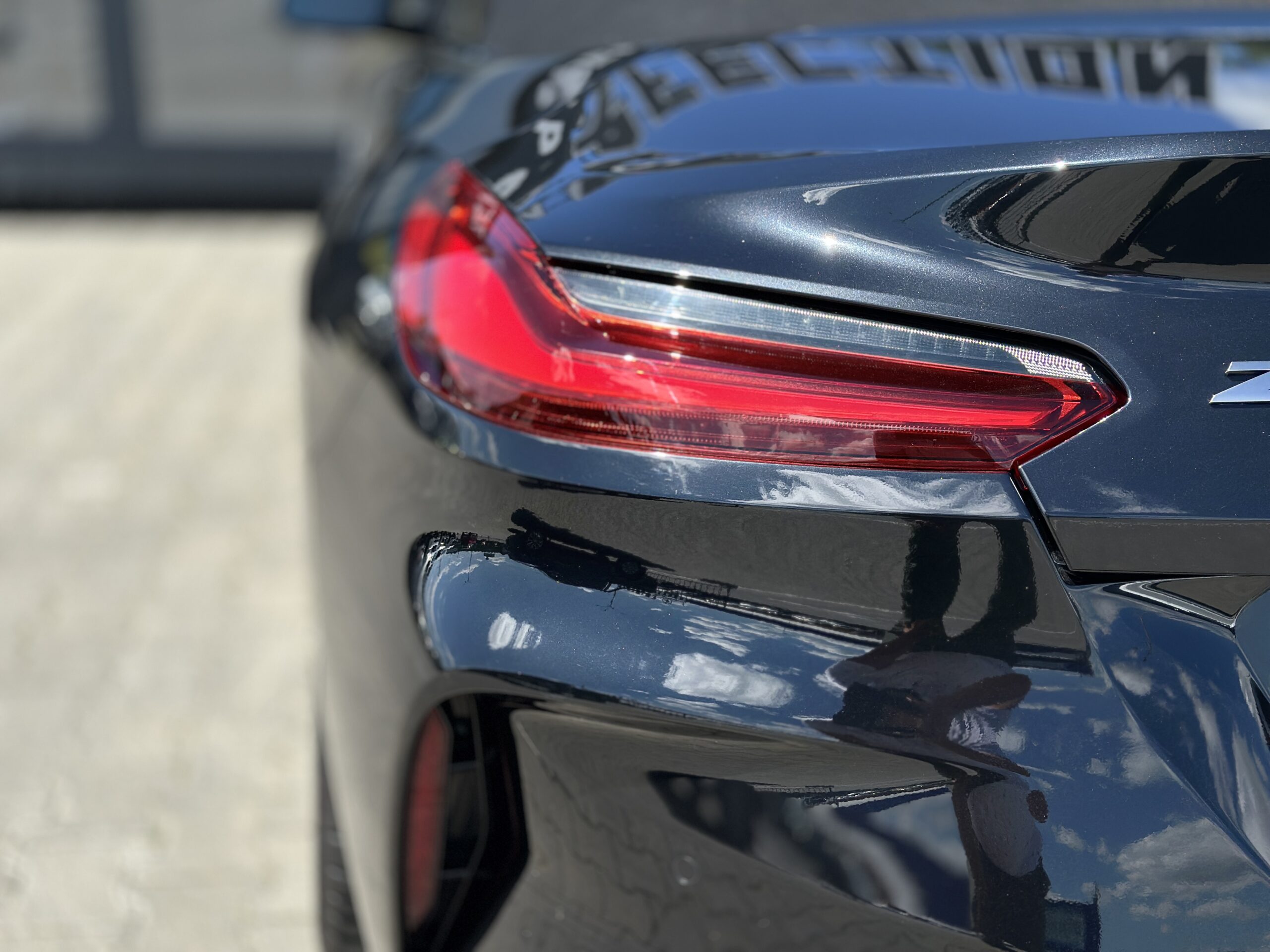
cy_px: 476
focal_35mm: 48
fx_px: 1761
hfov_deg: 39.7
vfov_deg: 30.3
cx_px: 635
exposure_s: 1/3597
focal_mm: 6.86
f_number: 1.78
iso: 100
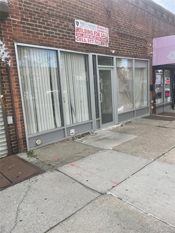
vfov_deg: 67.3
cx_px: 88
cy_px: 116
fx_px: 175
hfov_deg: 53.1
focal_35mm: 26
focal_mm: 4.2
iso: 32
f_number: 1.6
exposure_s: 1/670
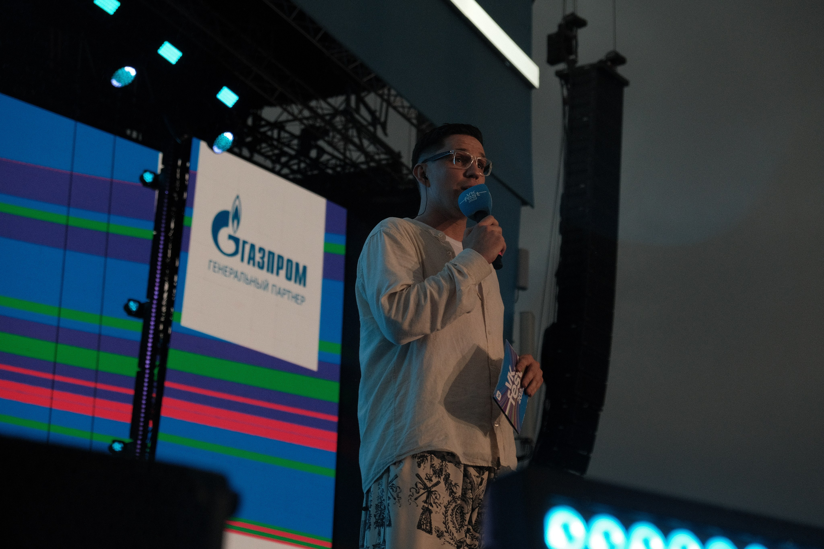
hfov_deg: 24.5
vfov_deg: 16.5
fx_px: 1900
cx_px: 412
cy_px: 274
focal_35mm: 83
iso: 1250
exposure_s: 1/250
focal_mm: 55
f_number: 4.5
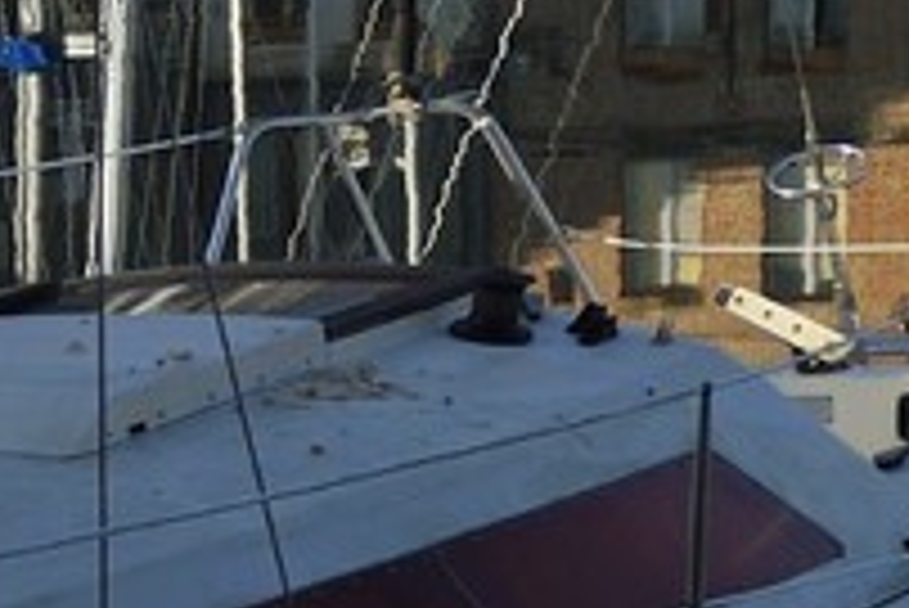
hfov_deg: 6.7
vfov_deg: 5.3
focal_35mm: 253
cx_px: 3406
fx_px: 6393
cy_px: -667
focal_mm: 32
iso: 200
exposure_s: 1/250
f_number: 11
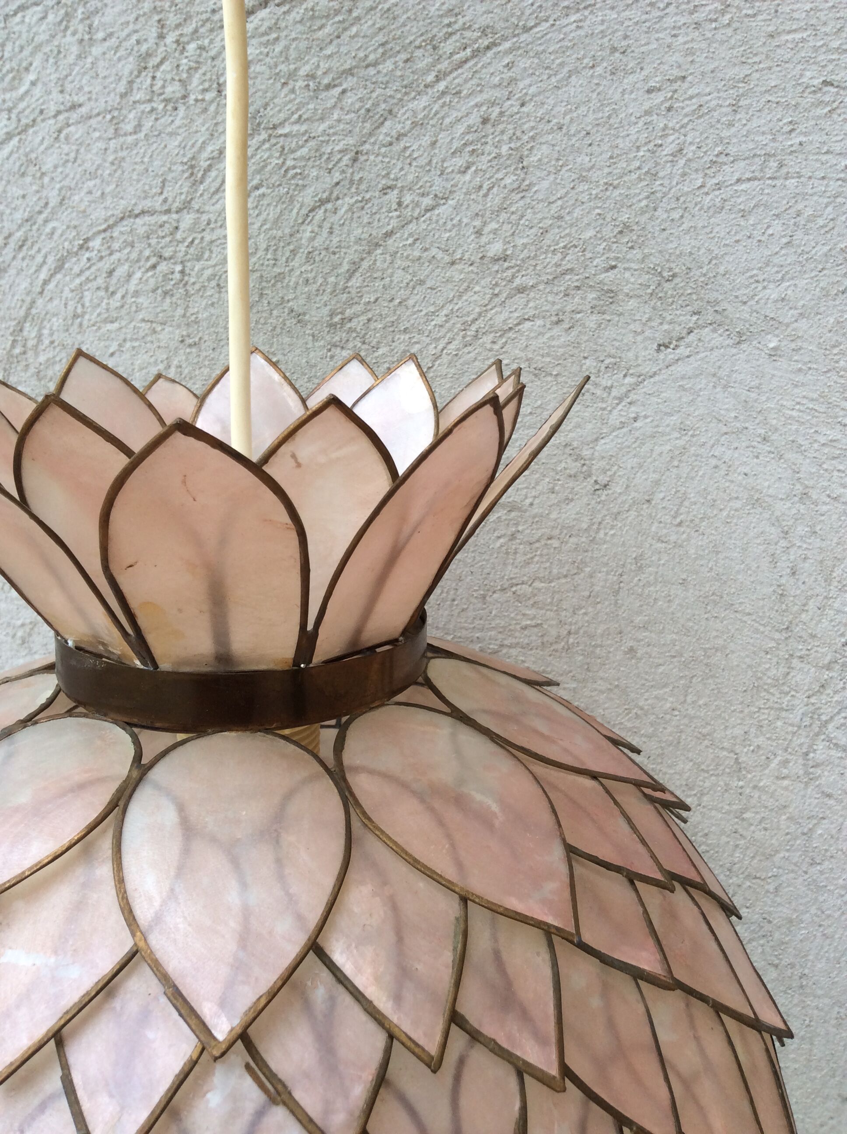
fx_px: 1047
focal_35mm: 32
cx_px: 424
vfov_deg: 56.9
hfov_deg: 44.1
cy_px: 567
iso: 32
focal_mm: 3.3
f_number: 2.4
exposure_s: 1/219
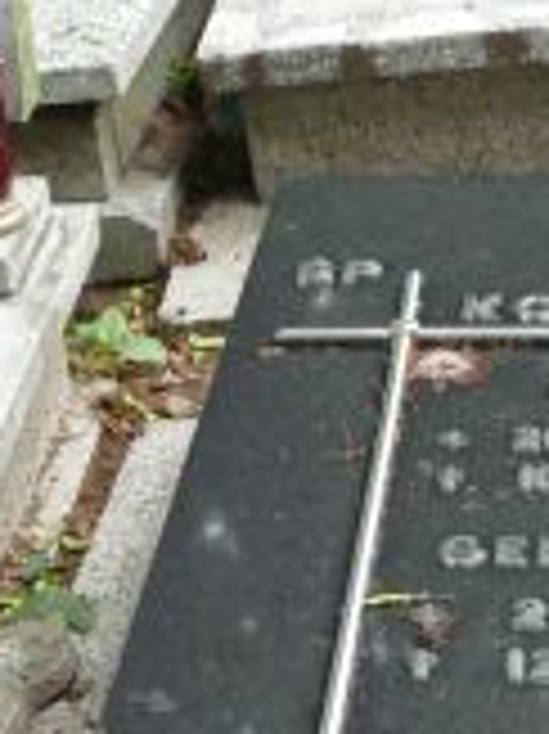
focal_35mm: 103
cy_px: 842
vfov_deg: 18.3
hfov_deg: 14.3
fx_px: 2181
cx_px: 364
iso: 160
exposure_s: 1/30
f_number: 2.8
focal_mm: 7.4
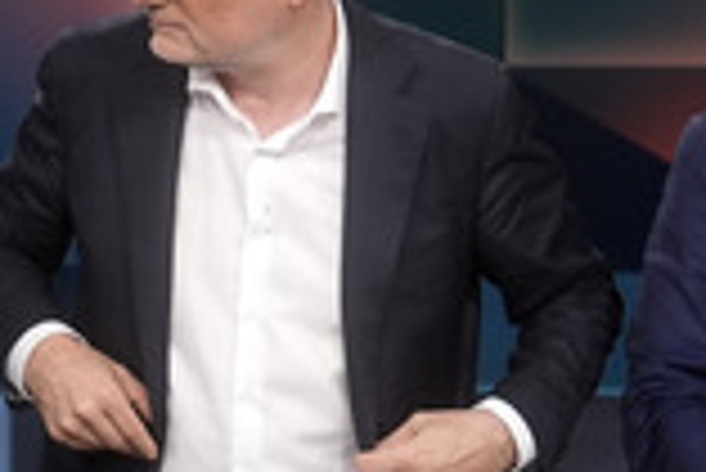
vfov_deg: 10.6
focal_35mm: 129
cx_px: 209
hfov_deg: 15.8
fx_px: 2532
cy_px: 333
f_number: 2.2
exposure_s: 1/250
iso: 640
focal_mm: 30
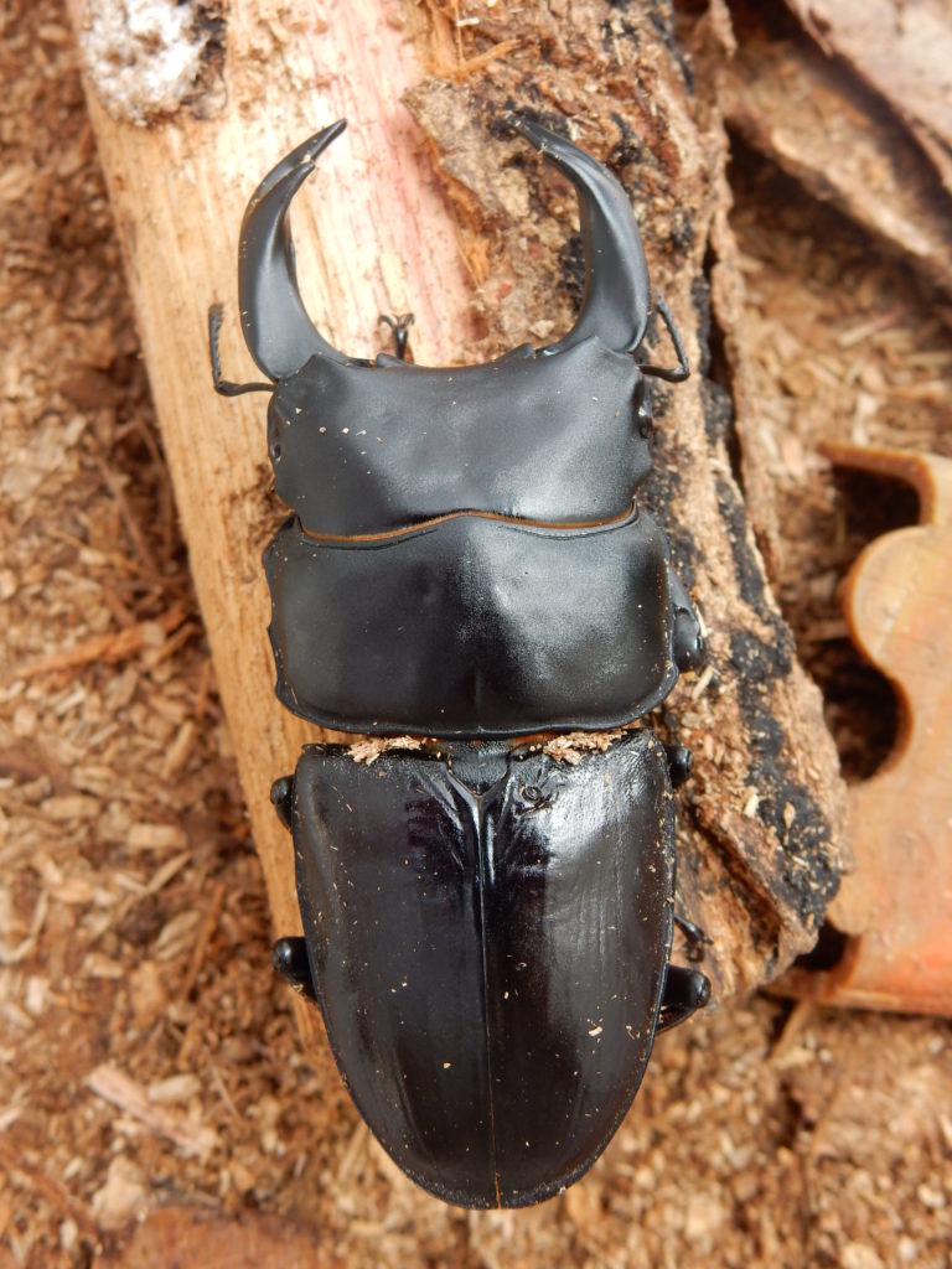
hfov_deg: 28.6
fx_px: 1870
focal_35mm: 51
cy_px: 634
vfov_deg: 37.5
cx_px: 476
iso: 140
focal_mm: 9
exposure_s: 1/30
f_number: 4.5
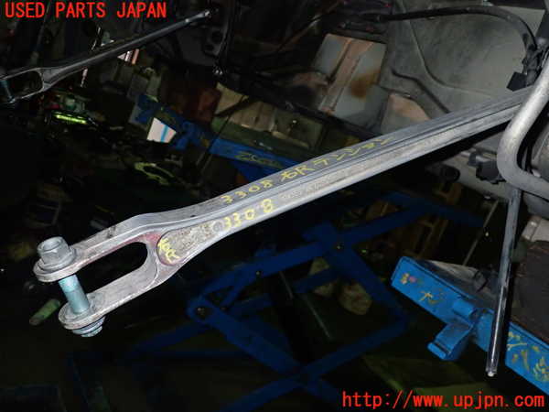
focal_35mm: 30
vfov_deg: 46.8
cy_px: 206
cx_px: 274
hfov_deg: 60.0
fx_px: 476
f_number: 6.3
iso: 400
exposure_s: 1/30
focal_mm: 5.5
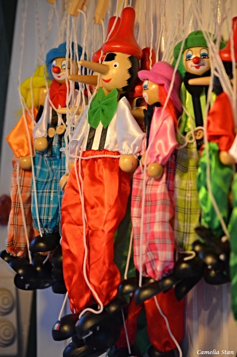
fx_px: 2081
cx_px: 118
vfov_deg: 9.8
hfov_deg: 6.5
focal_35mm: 210
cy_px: 178
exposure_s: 1/100
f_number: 4.8
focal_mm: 140
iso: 1000
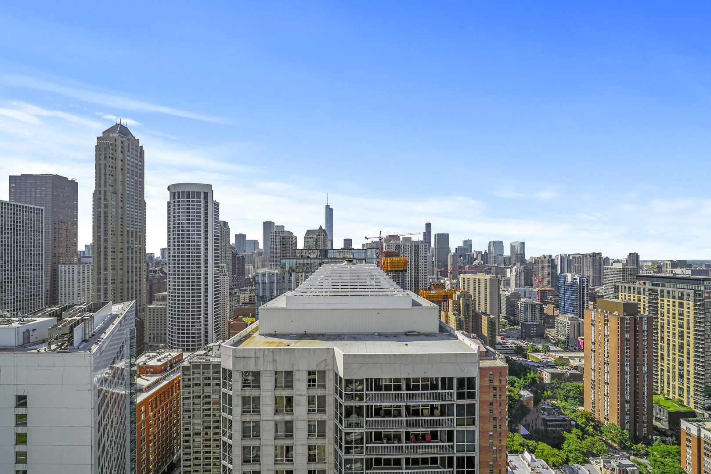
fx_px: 237
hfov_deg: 112.6
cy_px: 237
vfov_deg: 90.0
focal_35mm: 12
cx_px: 356
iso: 100
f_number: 10
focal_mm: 12
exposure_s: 1/160
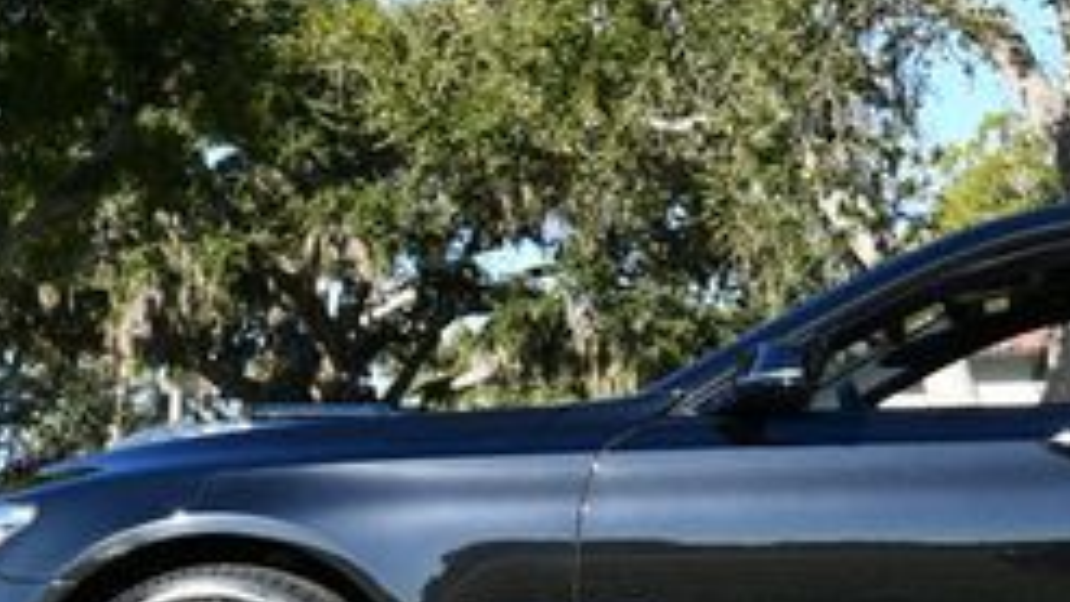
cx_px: 1152
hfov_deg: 20.8
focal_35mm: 98
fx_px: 2781
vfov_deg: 12.3
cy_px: 195
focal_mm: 18
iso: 180
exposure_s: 1/250
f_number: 8
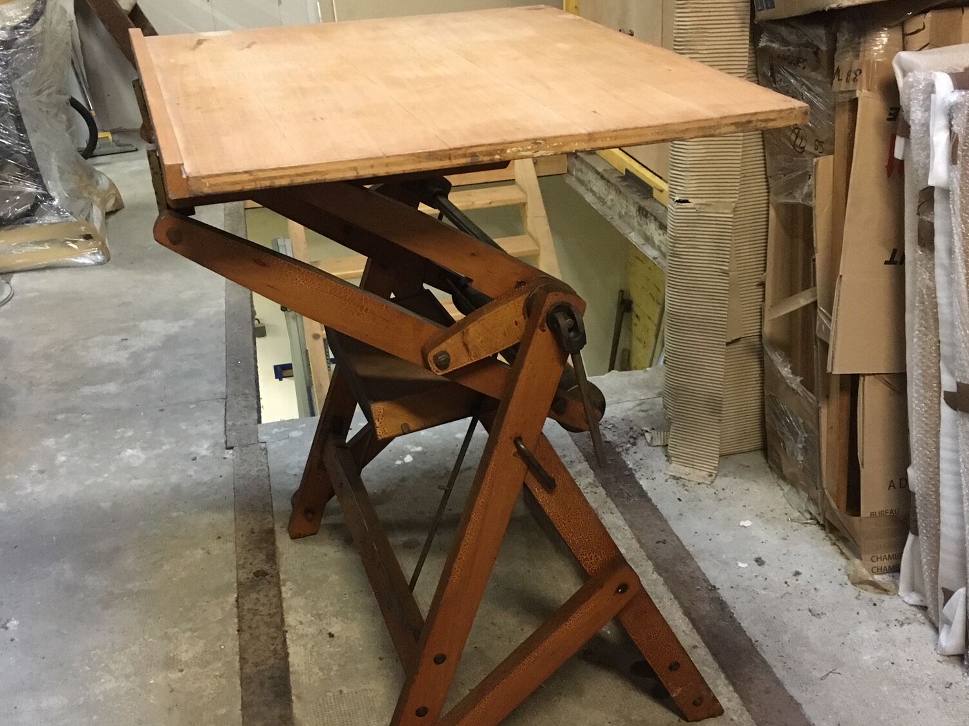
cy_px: 415
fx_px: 1092
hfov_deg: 47.9
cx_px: 488
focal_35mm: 39
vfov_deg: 36.7
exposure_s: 1/17
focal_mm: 4.15
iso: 320
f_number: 2.2
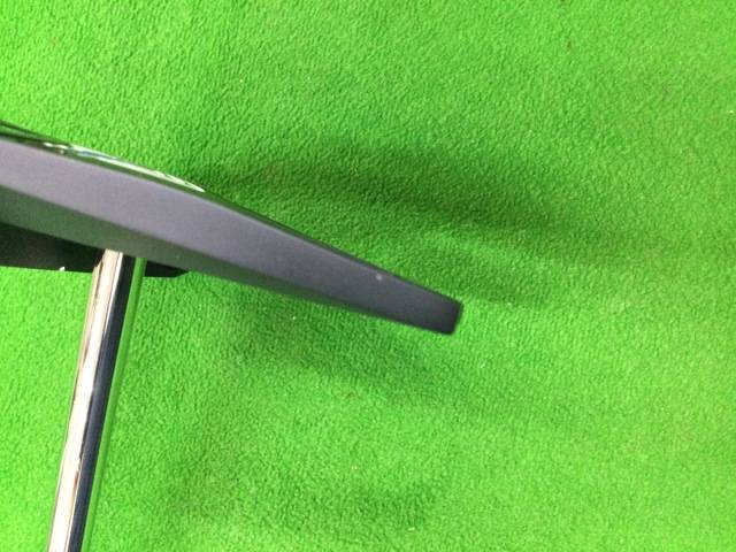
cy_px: 276
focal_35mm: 31
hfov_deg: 58.4
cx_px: 368
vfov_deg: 45.4
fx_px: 659
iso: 200
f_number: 2.4
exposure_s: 1/24
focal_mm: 3.3
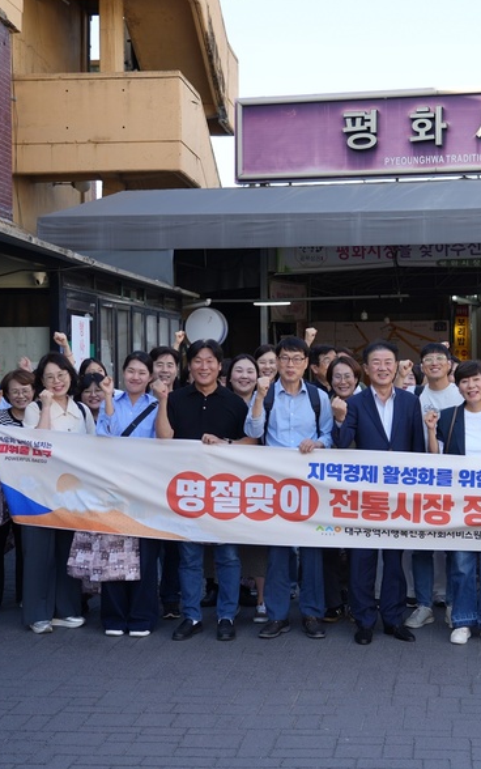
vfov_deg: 38.2
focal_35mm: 53
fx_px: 1111
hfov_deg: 24.1
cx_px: 383
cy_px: 384
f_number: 4
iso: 100
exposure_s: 1/200
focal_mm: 34
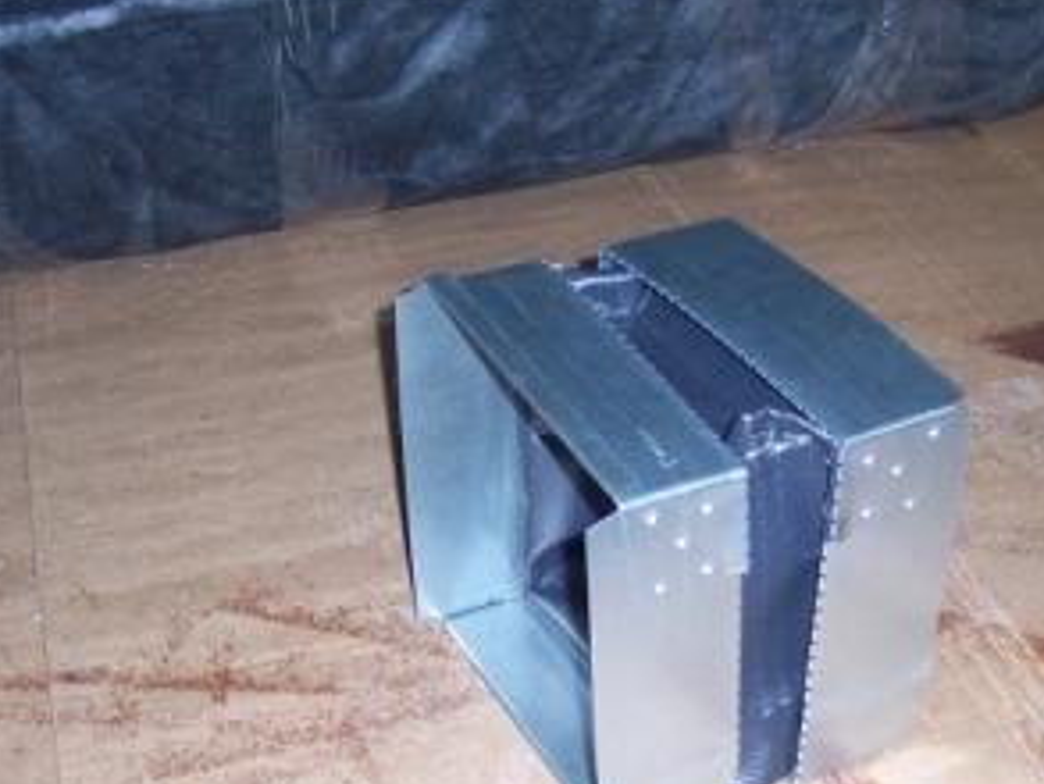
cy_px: 520
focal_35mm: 55
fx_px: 1659
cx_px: 656
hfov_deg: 34.7
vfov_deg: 26.4
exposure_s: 1/60
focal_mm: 6.2
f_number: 2.8
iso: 80
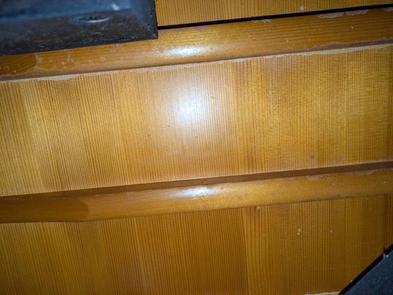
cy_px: 148
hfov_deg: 69.4
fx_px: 284
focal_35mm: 25
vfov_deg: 54.9
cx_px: 196
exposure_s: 1/120
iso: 153
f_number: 1.89
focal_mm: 5.43
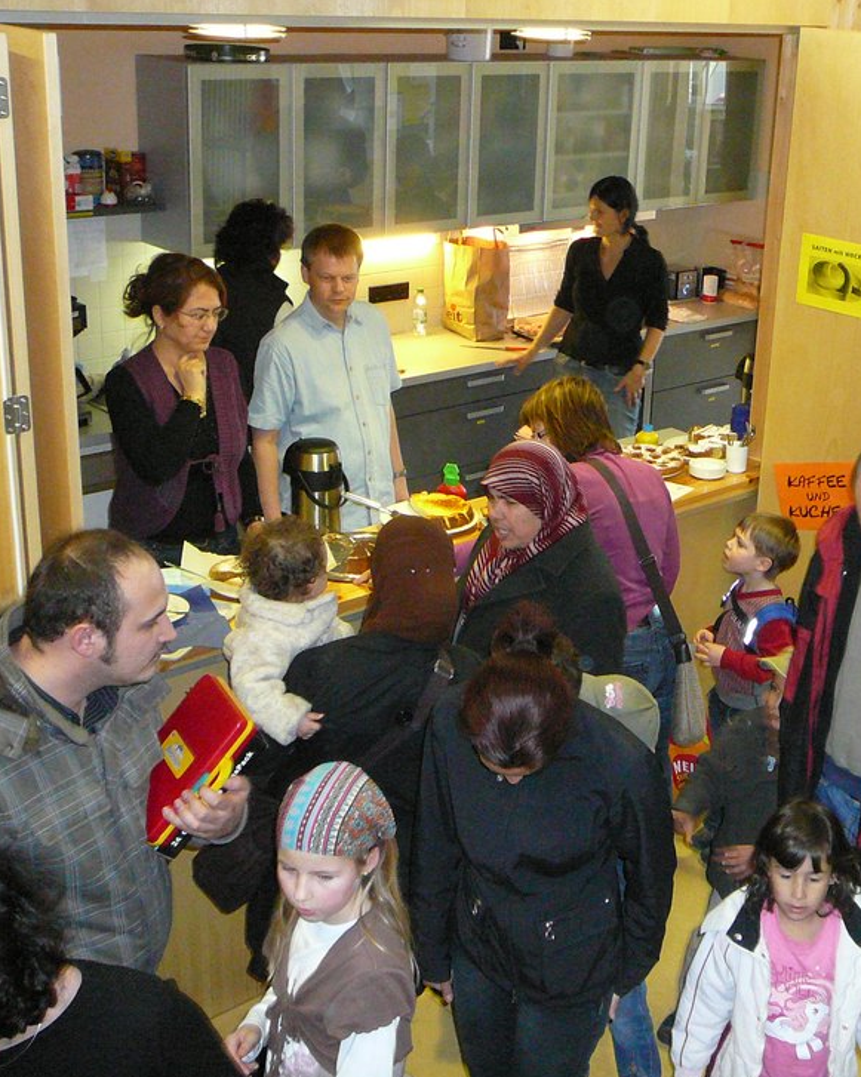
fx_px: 1498
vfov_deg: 39.6
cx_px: 667
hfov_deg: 31.4
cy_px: 529
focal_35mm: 47
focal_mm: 5.2
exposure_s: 1/30
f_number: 2.8
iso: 400
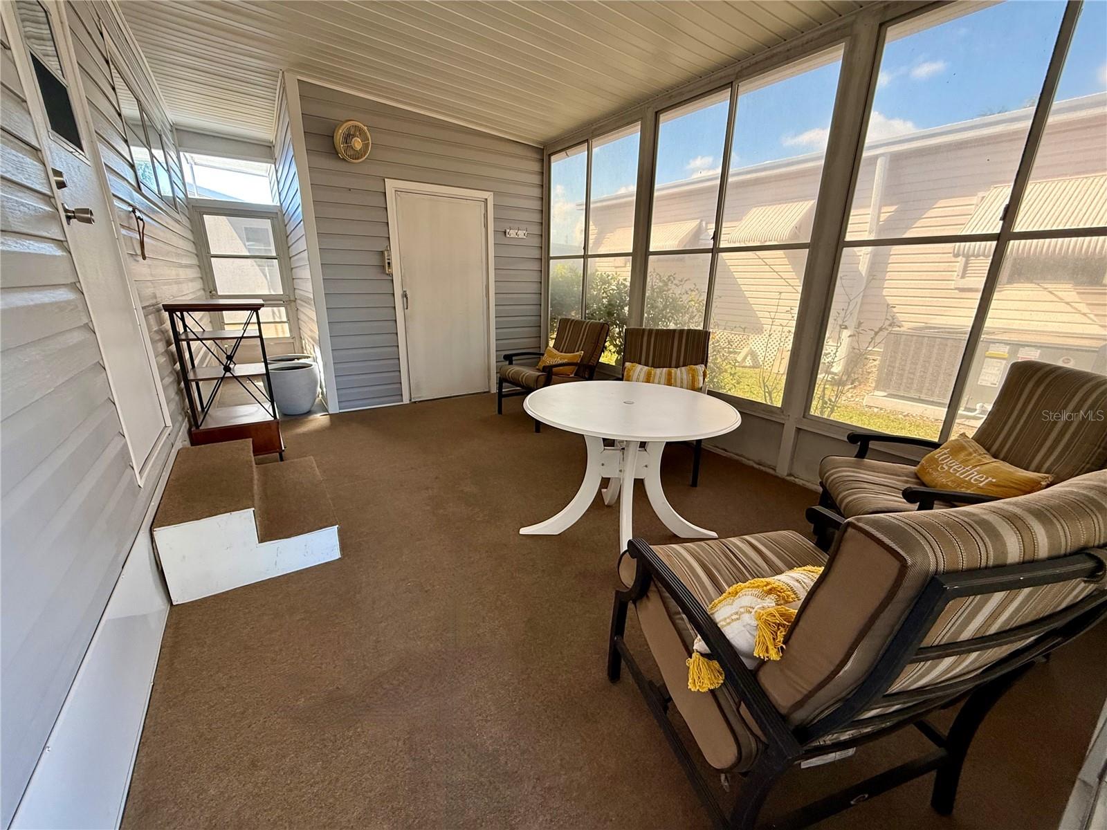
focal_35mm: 14
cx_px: 554
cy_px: 415
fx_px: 448
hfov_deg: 102.1
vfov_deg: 85.7
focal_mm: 2.22
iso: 160
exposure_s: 1/99
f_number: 2.2
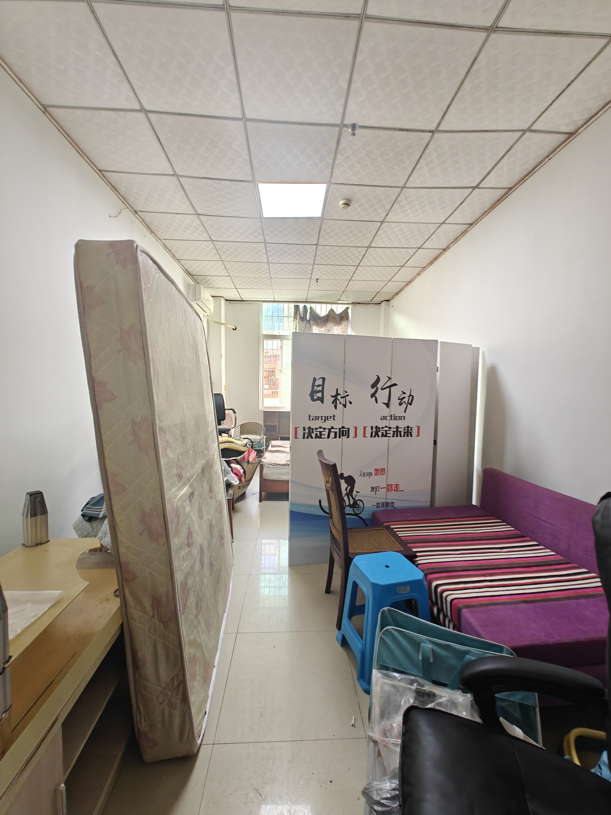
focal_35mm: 14
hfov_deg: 85.7
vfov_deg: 102.1
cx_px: 306
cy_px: 408
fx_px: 329
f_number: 2.2
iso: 250
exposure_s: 1/33
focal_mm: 2.62
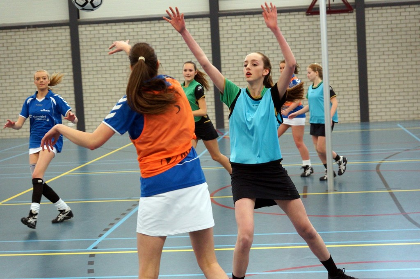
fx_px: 875
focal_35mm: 75
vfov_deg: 18.2
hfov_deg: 27.0
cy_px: 140
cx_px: 210
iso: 1250
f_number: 2.8
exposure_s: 1/320
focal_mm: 50
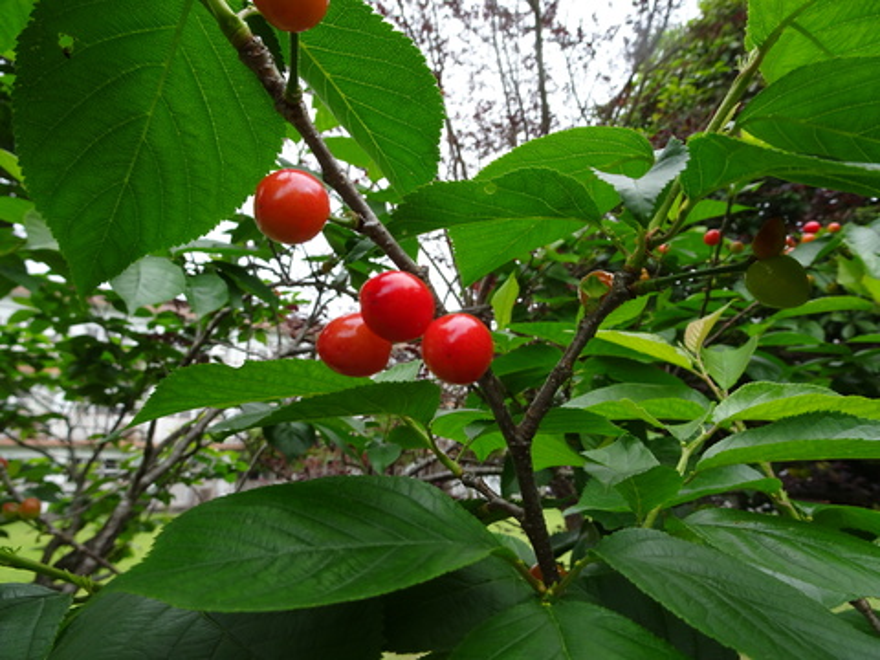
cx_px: 440
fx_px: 610
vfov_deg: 56.8
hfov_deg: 71.6
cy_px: 330
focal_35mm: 24
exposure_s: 1/250
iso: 80
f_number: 3.5
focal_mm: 4.1
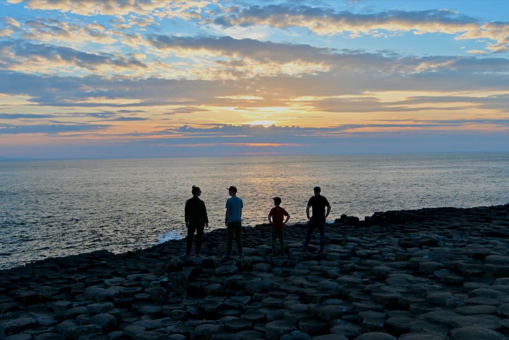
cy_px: 170
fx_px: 509
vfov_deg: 36.9
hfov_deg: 53.1
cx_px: 254
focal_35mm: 36
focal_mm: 24
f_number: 5
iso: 200
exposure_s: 1/250
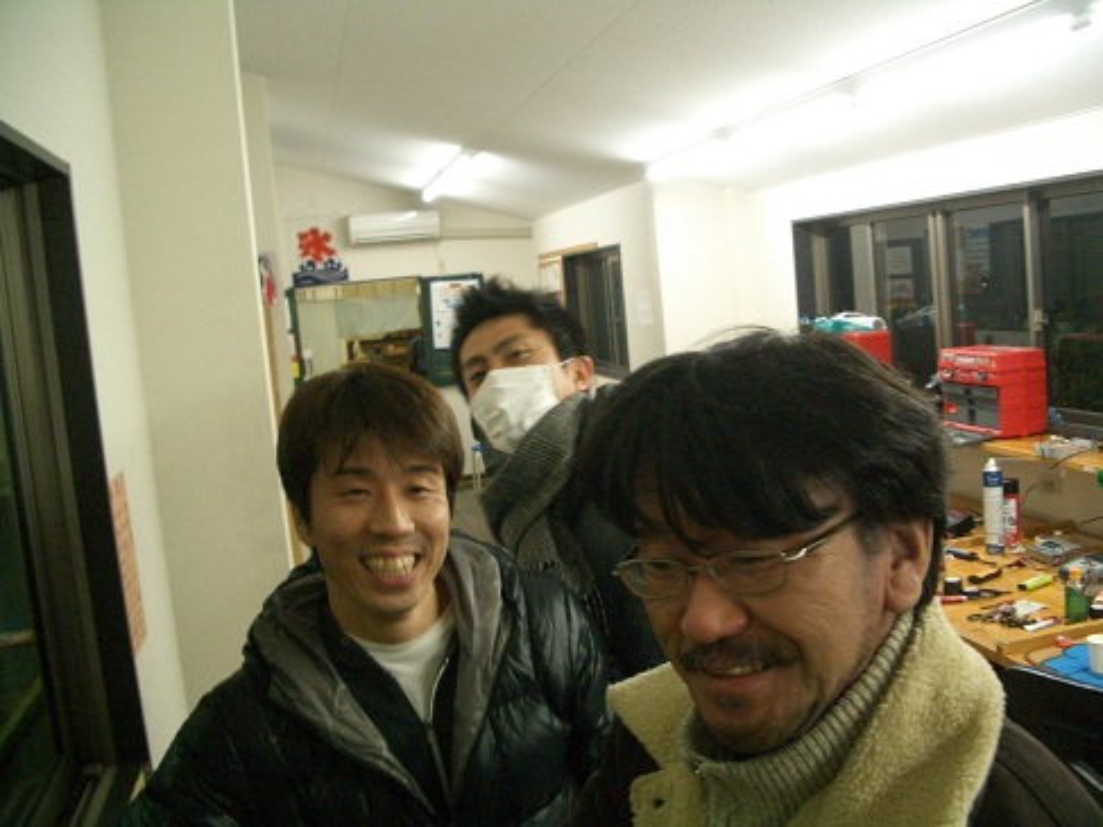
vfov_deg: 40.7
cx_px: 552
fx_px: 1115
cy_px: 414
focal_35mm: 35
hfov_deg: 52.6
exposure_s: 1/30
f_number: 2.6
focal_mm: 5.8
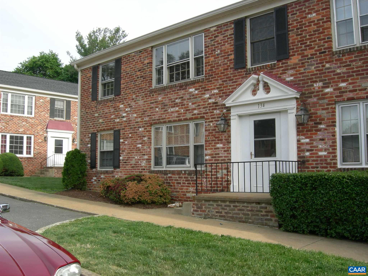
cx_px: 184
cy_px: 138
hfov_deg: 51.4
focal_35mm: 36
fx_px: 383
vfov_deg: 39.7
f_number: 5.4
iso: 64
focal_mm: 7.5
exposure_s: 1/150
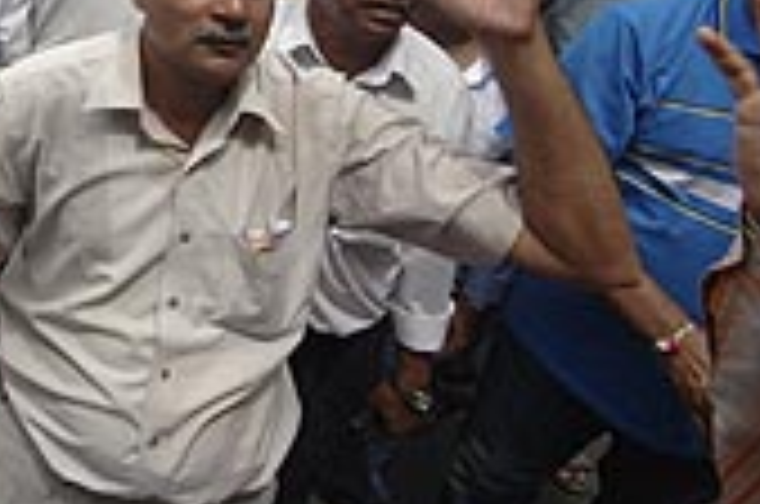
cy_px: -126
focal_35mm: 40
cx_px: -198
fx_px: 843
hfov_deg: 35.4
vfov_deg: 28.3
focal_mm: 10
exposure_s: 1/640
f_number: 6.3
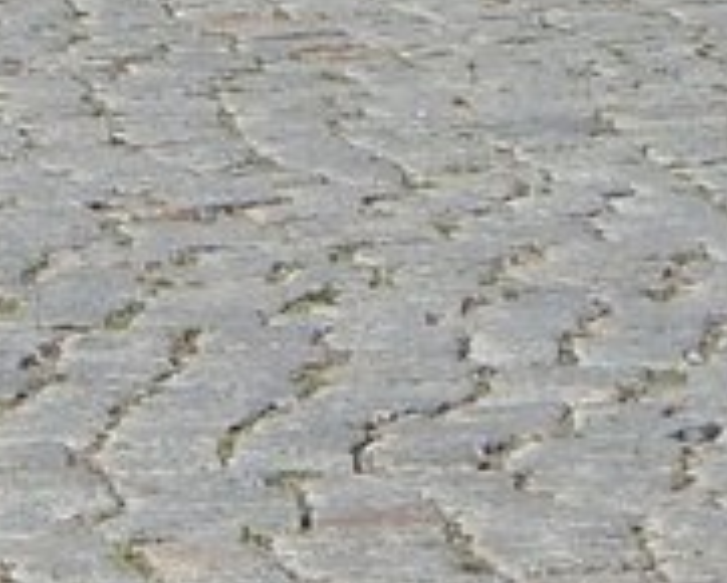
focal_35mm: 395
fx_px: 8504
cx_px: -775
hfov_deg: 4.8
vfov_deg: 3.8
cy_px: -1204
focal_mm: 10.9
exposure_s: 1/400
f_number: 7.9
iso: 125
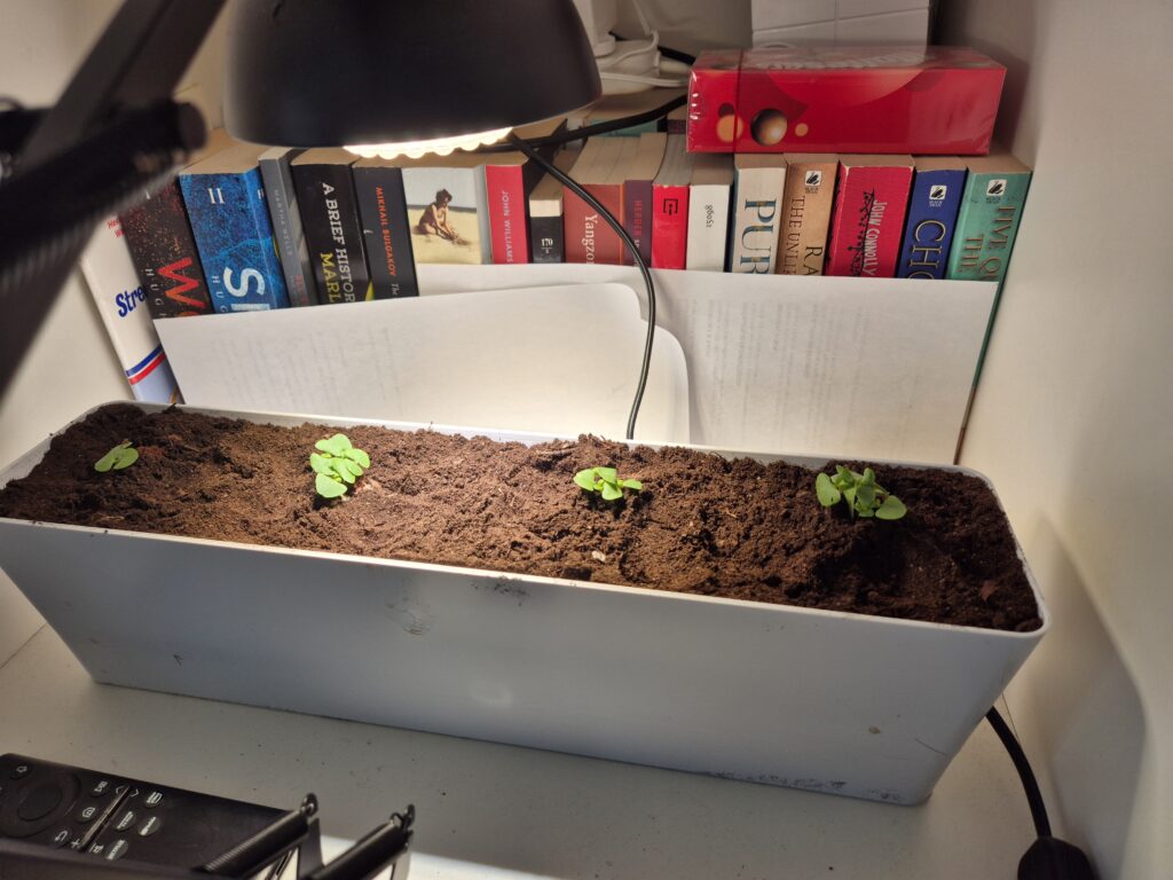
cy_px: 440
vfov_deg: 58.9
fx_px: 779
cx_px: 586
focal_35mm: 23
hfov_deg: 73.9
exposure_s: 1/189
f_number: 1.8
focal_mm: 5.4
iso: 25
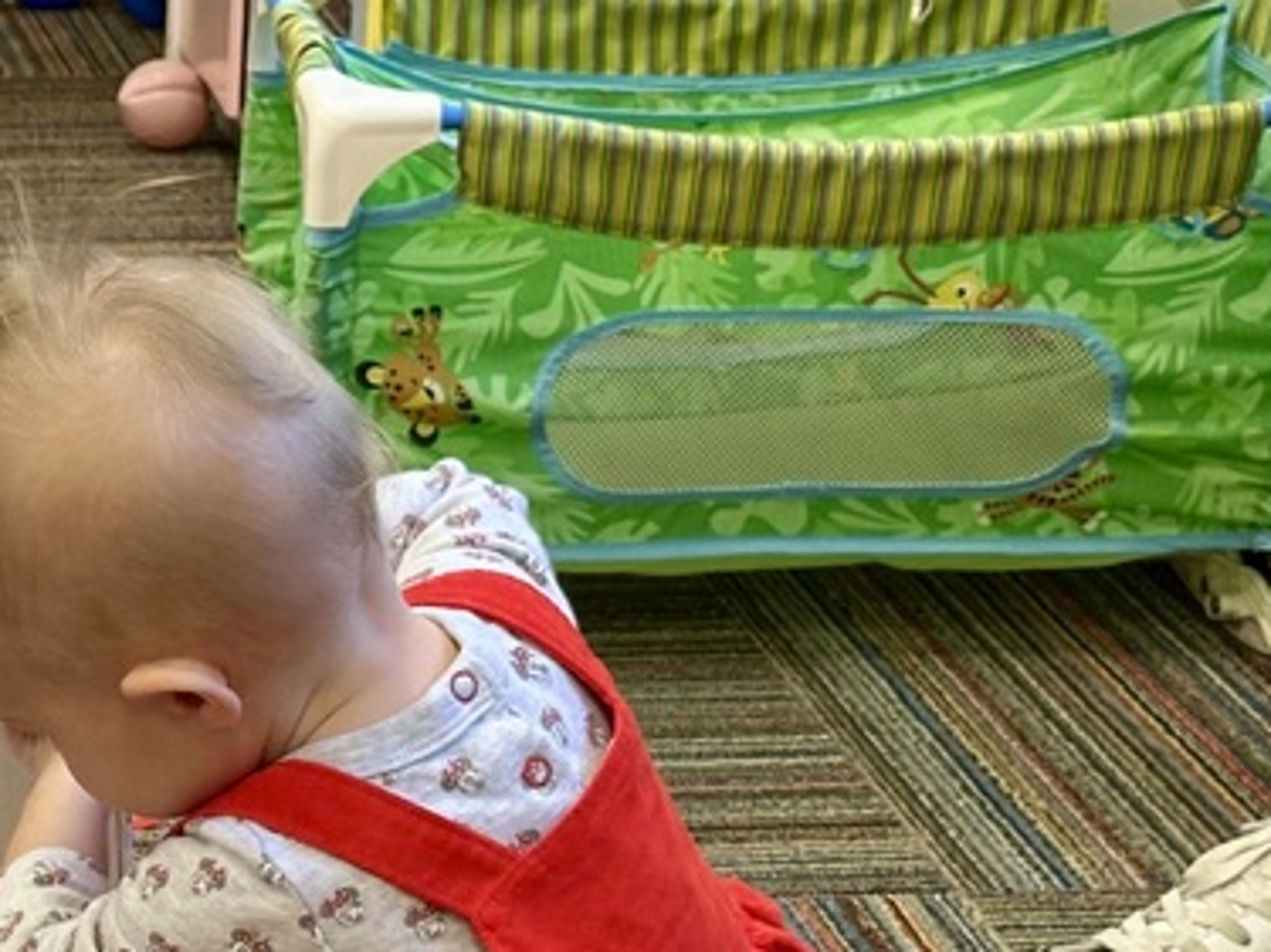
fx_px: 4808
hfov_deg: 14.8
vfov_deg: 11.2
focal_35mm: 131
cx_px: -17
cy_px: 955
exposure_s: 1/60
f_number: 1.78
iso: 100
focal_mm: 6.86
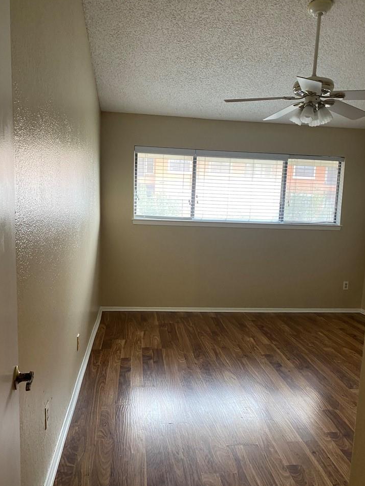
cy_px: 256
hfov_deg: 49.7
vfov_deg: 63.4
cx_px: 184
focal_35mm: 28
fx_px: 394
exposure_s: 1/60
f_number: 1.8
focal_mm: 4.25
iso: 100
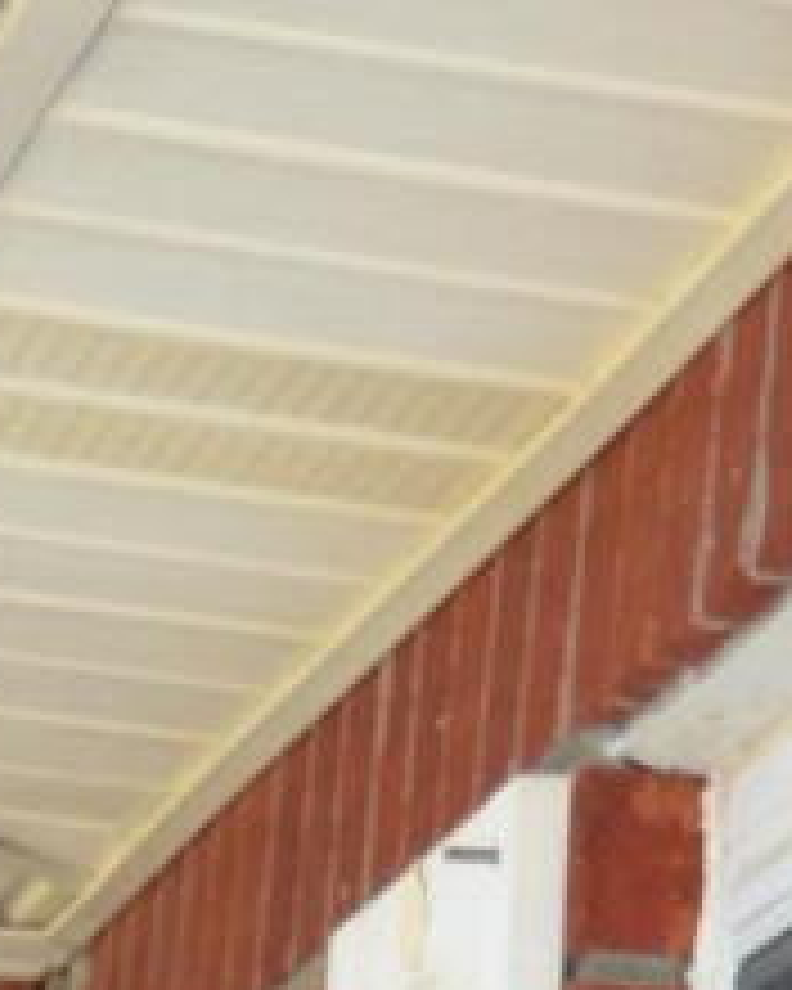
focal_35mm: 307
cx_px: -112
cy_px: 3744
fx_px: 8995
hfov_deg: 5.0
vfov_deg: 5.6
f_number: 4
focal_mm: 24
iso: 160
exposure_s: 1/200
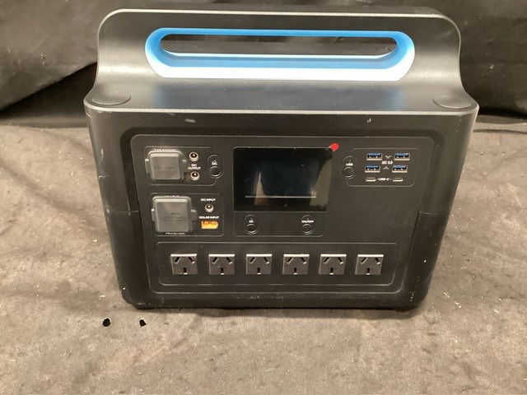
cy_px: 198
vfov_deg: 45.4
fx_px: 472
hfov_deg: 58.4
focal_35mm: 31
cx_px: 264
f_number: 2.4
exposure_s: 1/30
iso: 400
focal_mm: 3.3
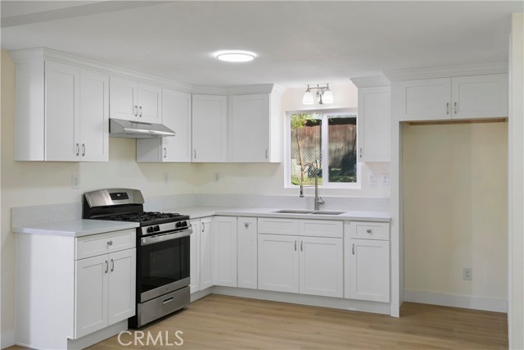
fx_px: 510
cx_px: 262
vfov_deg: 37.9
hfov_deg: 54.4
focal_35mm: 35
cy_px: 175
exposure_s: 10
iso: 50
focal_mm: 35
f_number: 22
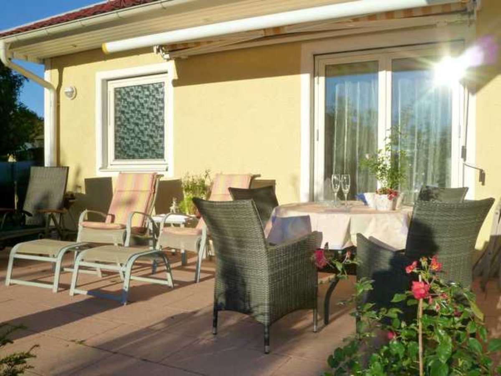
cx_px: 250
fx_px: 478
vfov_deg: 42.9
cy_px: 188
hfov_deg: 55.4
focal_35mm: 33
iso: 125
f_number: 5.6
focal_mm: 5.9
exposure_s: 1/500
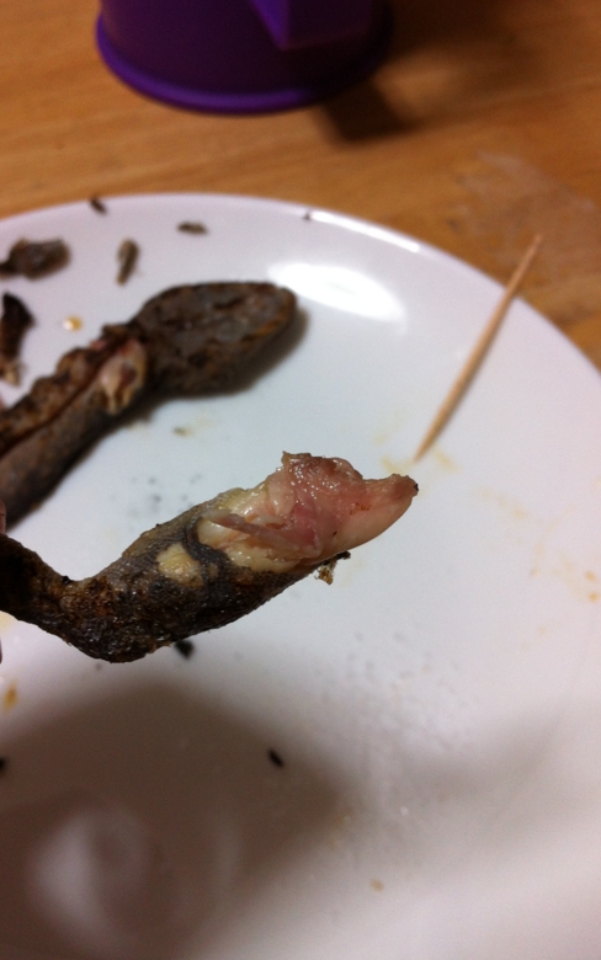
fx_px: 995
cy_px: 471
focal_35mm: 38
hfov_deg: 33.6
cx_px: 259
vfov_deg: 51.5
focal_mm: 3.85
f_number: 2.8
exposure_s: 1/24
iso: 80
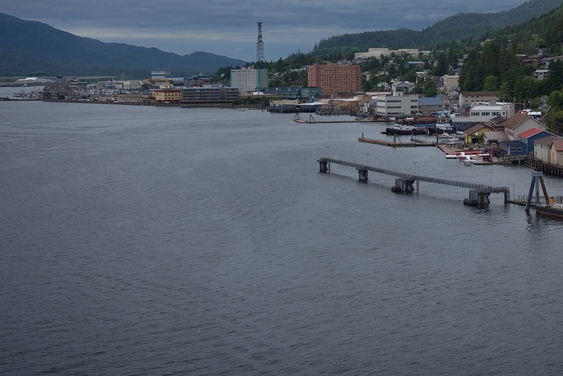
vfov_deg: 16.9
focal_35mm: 80
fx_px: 1251
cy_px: 68
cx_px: 431
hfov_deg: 25.0
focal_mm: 46
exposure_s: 1/320
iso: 100
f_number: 9
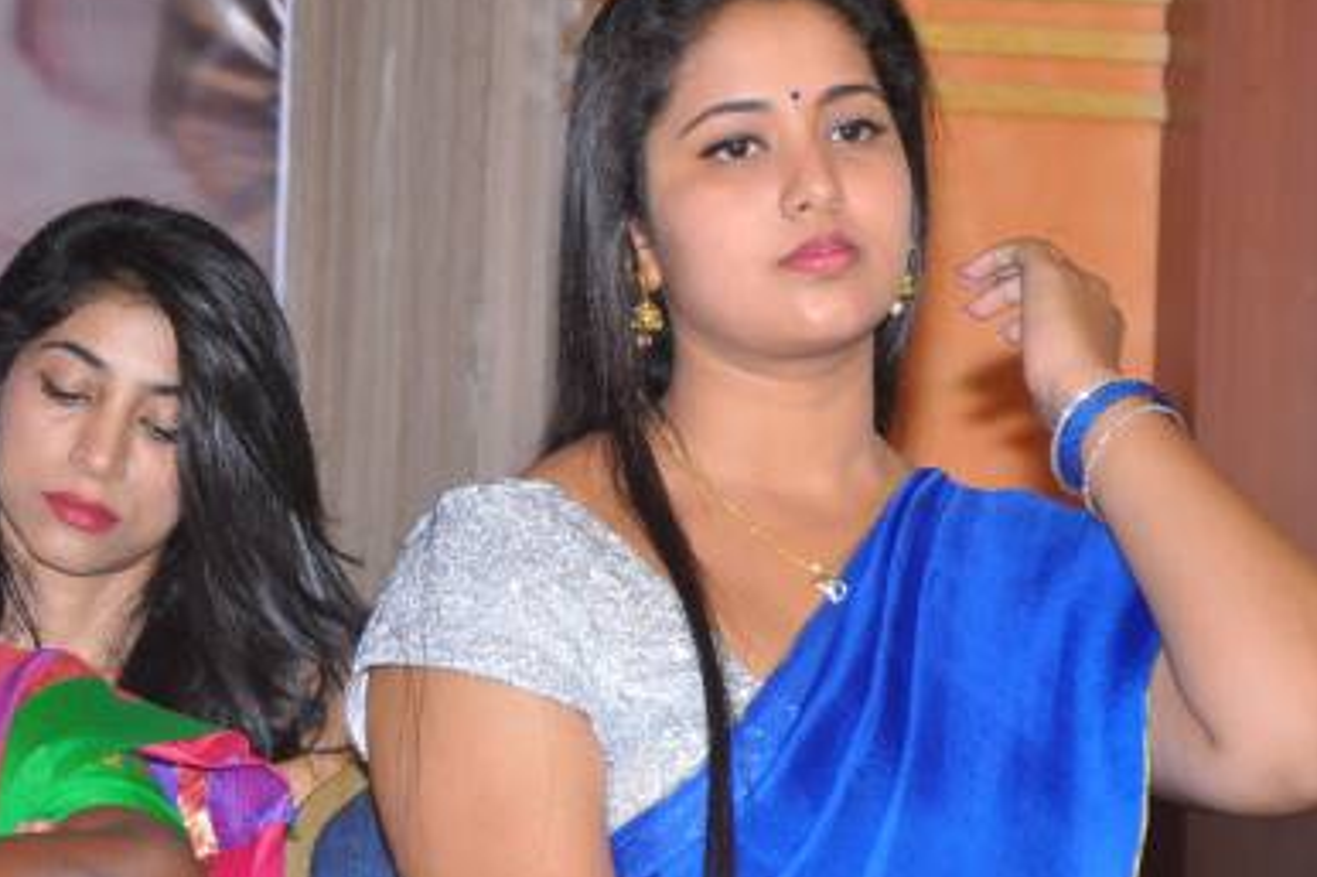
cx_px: 375
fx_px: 9178
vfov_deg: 5.5
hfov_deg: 8.2
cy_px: 341
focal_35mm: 251
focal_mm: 98
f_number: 6.3
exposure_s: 1/125
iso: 640
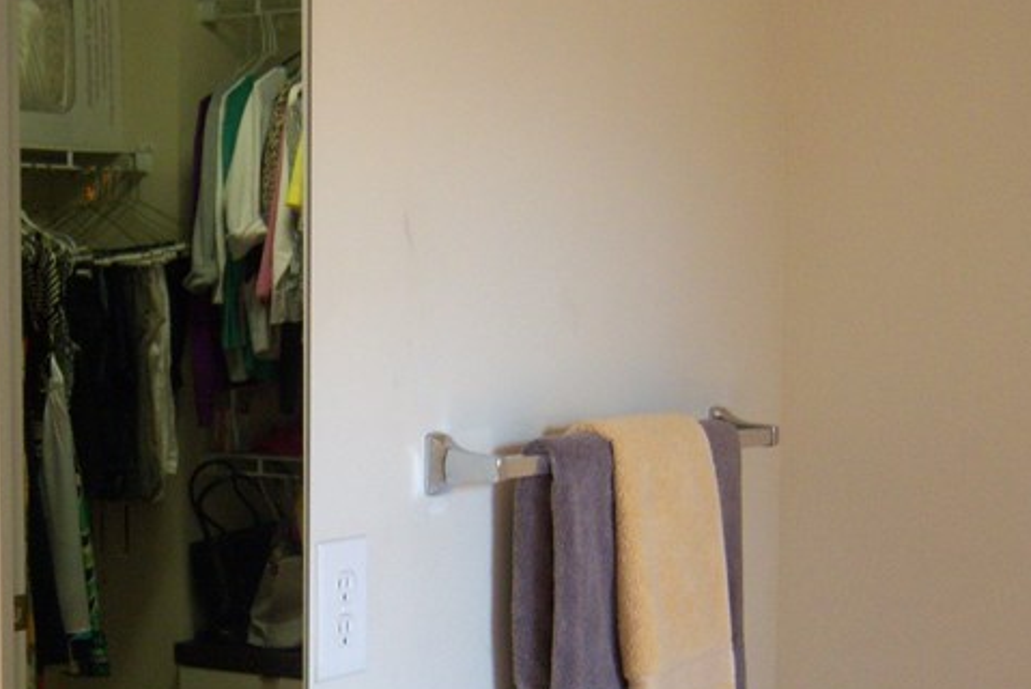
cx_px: 142
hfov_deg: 24.7
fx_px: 2292
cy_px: 476
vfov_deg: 17.0
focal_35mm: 80
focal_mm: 7.5
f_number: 2.8
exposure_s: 1/40
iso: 160
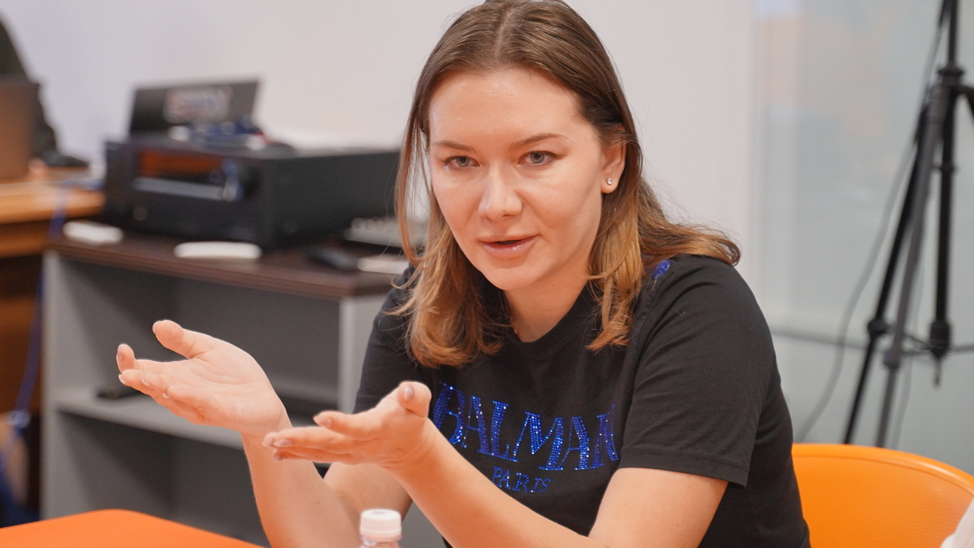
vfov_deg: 10.3
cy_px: 261
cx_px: 488
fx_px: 3048
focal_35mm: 118
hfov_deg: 18.2
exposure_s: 1/200
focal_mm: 75
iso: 1250
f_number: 3.2
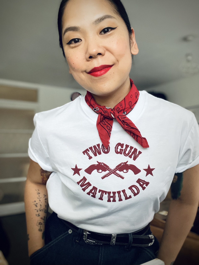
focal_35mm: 30
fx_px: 230
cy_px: 132
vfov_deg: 60.0
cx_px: 100
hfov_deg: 46.8
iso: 400
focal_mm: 2.71
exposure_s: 1/43
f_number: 2.2
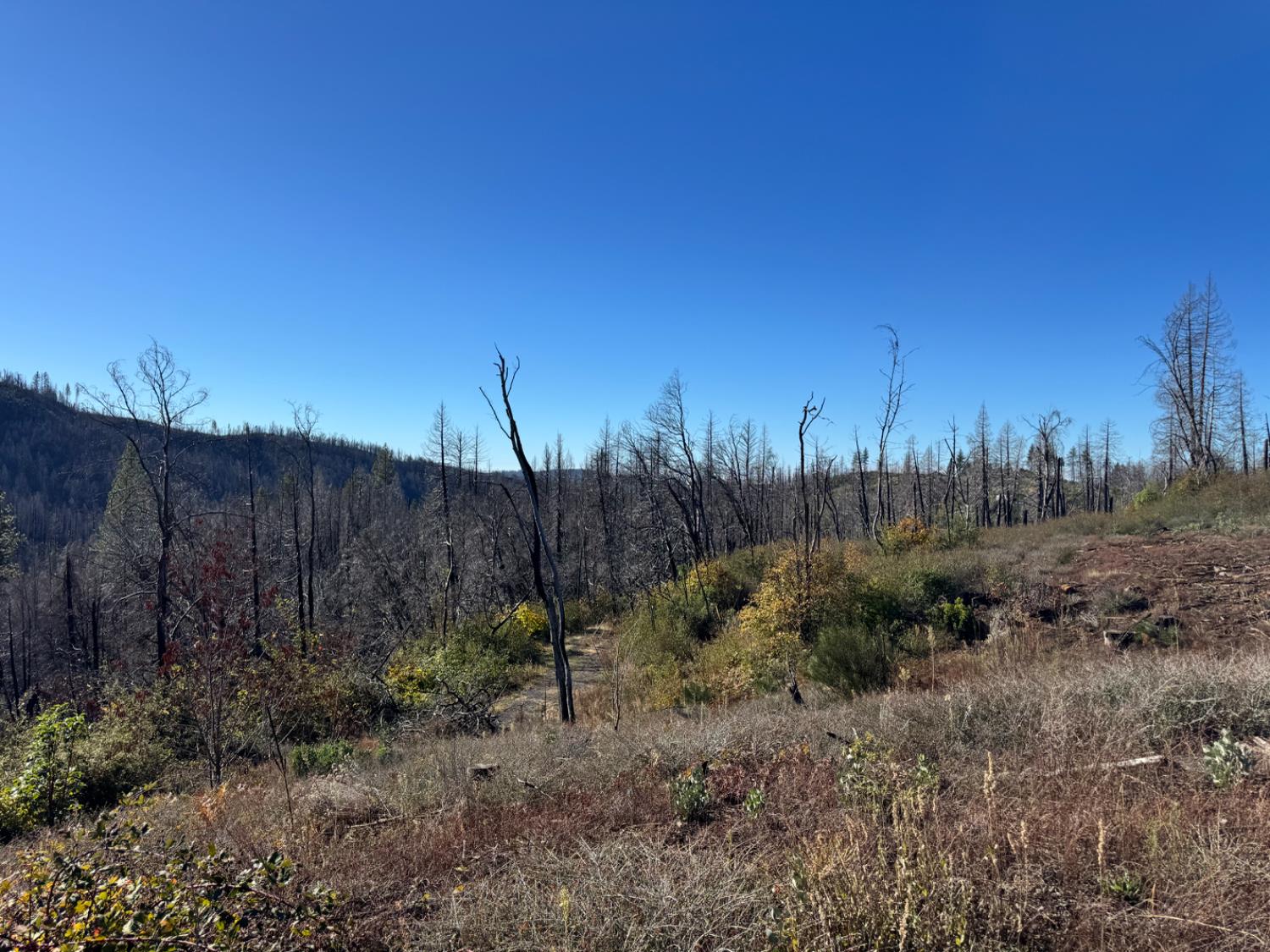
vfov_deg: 56.8
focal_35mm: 24
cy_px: 476
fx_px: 881
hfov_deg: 71.6
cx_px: 635
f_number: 1.78
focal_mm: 6.76
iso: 80
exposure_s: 1/6410
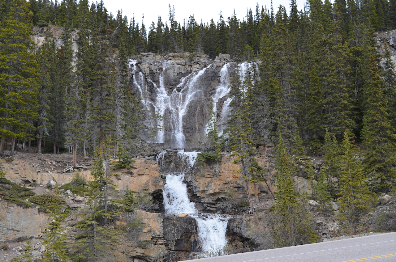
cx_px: 198
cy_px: 131
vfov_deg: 29.7
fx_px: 494
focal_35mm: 45
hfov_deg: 43.7
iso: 100
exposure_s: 1/200
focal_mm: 30
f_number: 7.1
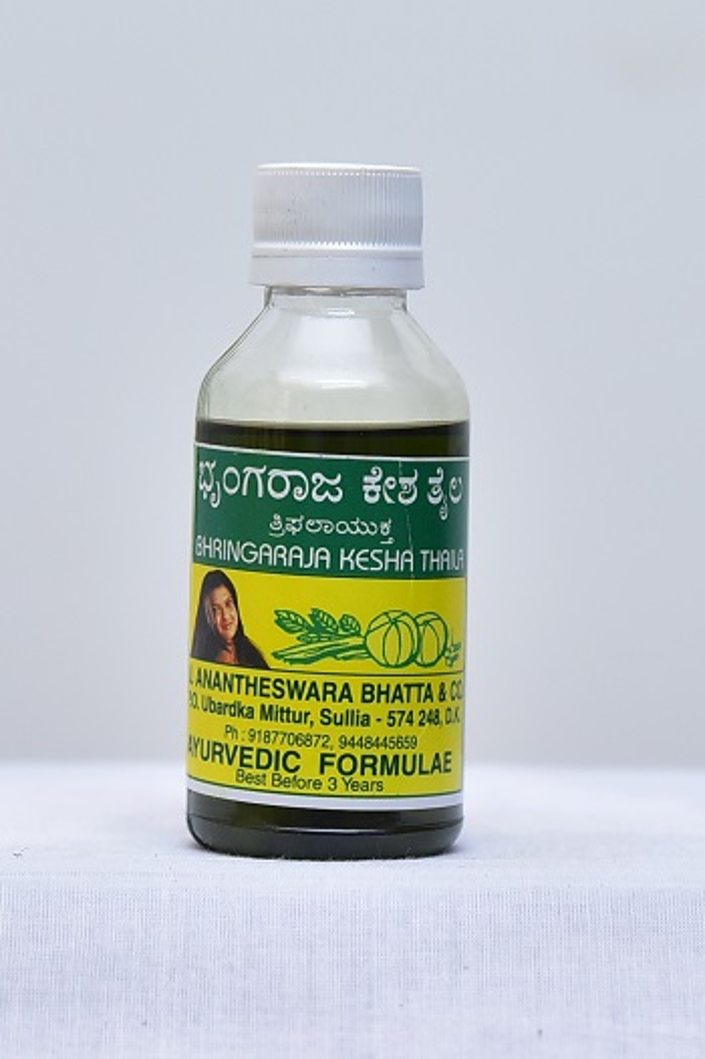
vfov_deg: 31.0
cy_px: 530
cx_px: 352
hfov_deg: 20.9
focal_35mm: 65
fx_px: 1912
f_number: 4
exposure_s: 1/125
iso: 1250
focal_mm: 65
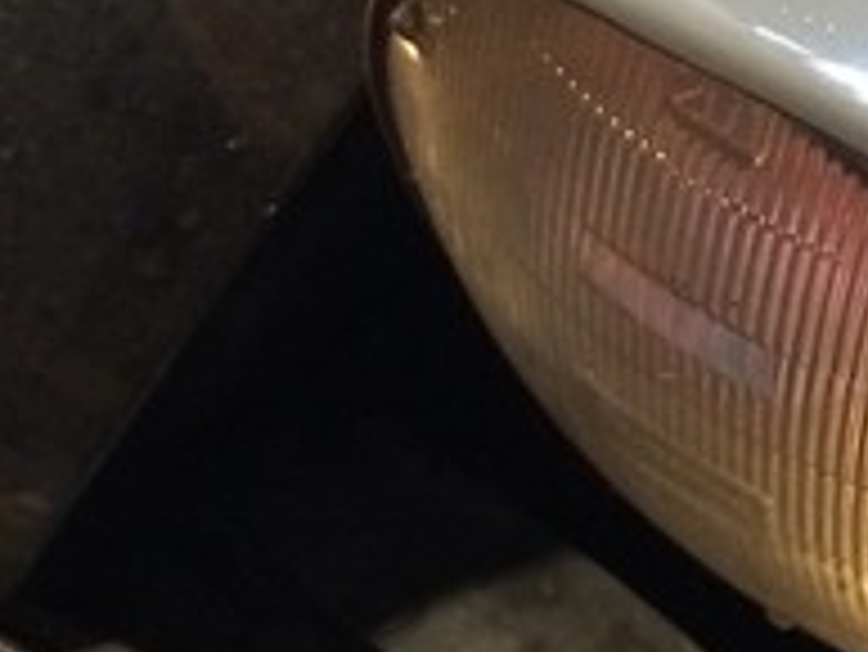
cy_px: 67
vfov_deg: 12.3
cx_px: 1061
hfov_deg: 15.7
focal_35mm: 120
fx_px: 3011
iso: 250
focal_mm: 4.15
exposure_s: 1/17
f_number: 2.2
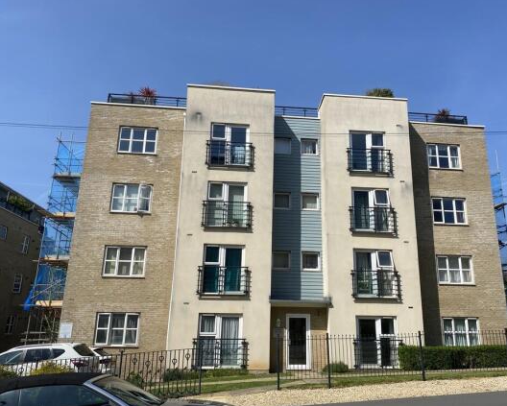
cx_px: 279
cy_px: 206
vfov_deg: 51.6
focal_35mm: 28
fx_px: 420
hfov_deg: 62.0
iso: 32
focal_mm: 4.25
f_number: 1.8
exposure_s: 1/3846
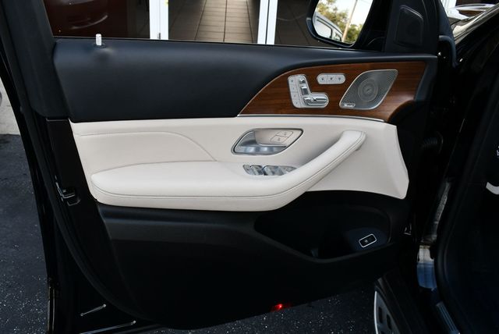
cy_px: 167
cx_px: 250
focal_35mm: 36
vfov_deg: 36.9
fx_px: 499
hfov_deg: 53.1
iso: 220
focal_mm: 18
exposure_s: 1/250
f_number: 5.6
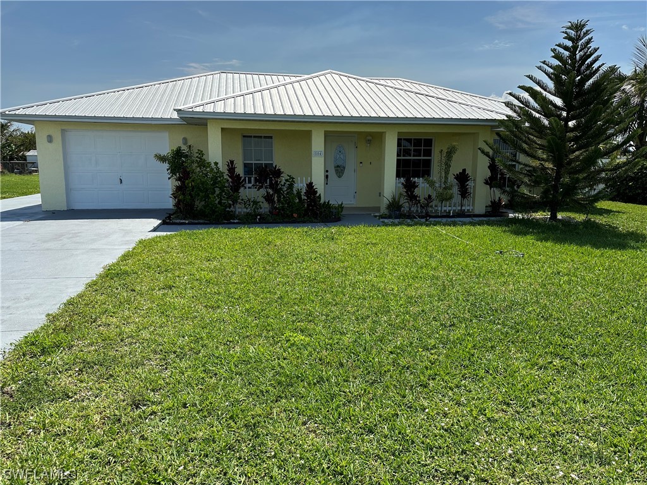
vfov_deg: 56.8
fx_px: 449
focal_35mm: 24
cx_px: 324
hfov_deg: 71.6
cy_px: 242
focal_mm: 6.86
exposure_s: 1/5848
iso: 80
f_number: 1.78
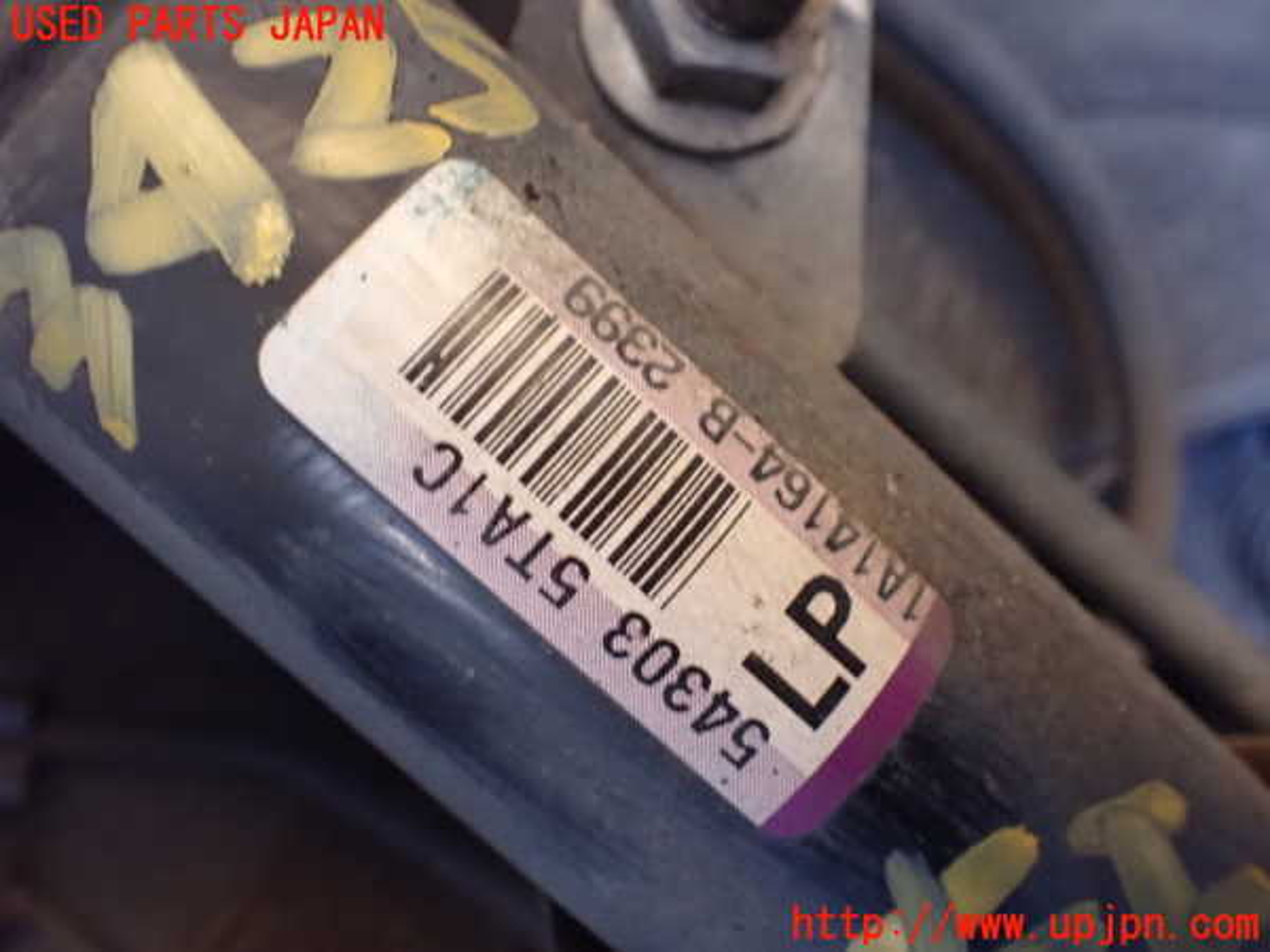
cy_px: 476
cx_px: 635
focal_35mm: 30
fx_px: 1101
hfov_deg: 60.0
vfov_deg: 46.8
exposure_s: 1/30
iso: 1250
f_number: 2.3
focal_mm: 5.4
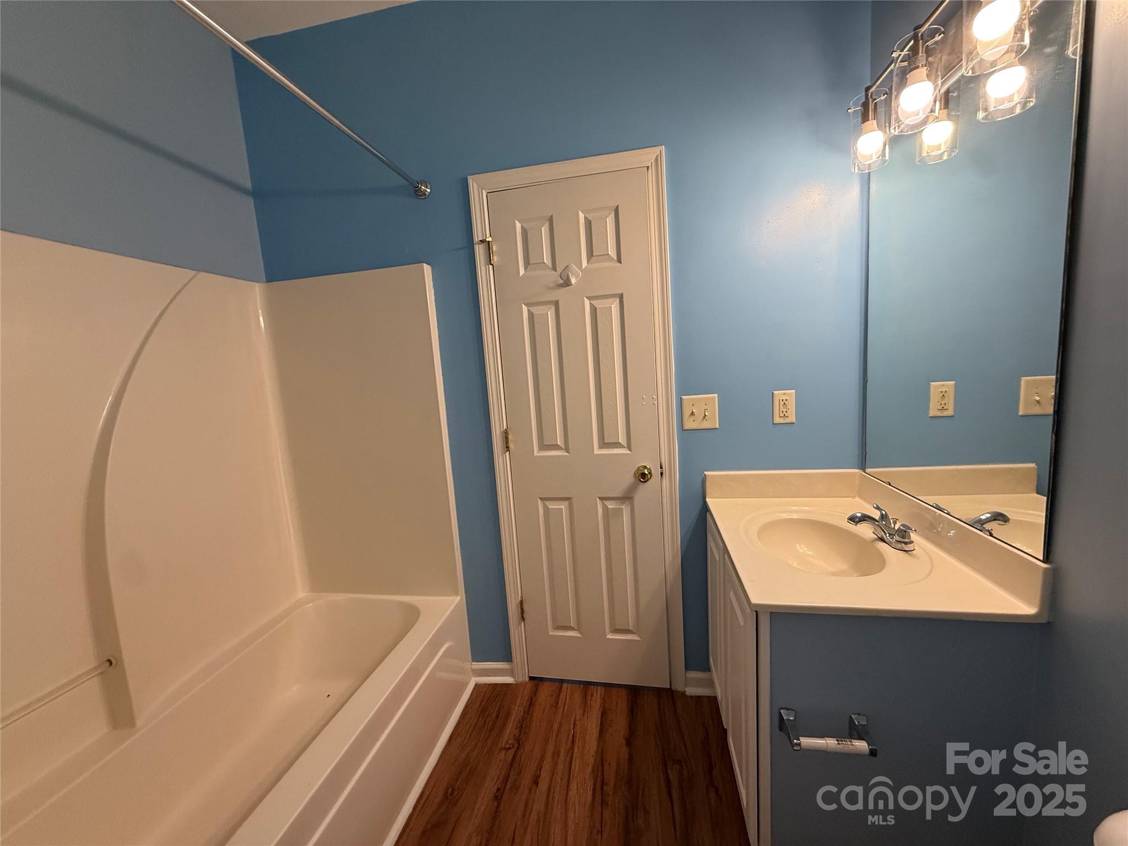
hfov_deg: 102.1
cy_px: 423
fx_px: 456
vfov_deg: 85.7
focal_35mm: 14
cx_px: 564
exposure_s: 1/120
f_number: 2.2
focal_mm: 2.22
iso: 200
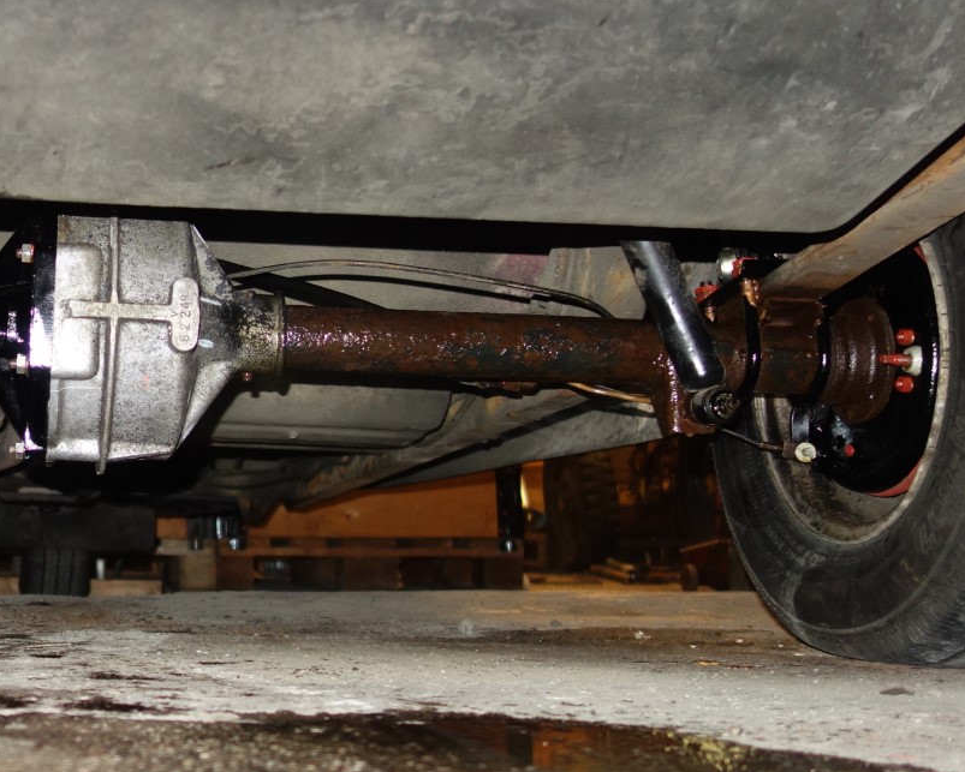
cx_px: 26
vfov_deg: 28.6
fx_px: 1514
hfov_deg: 32.8
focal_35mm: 53
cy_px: 318
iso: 200
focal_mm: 10.4
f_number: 1.8
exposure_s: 1/30
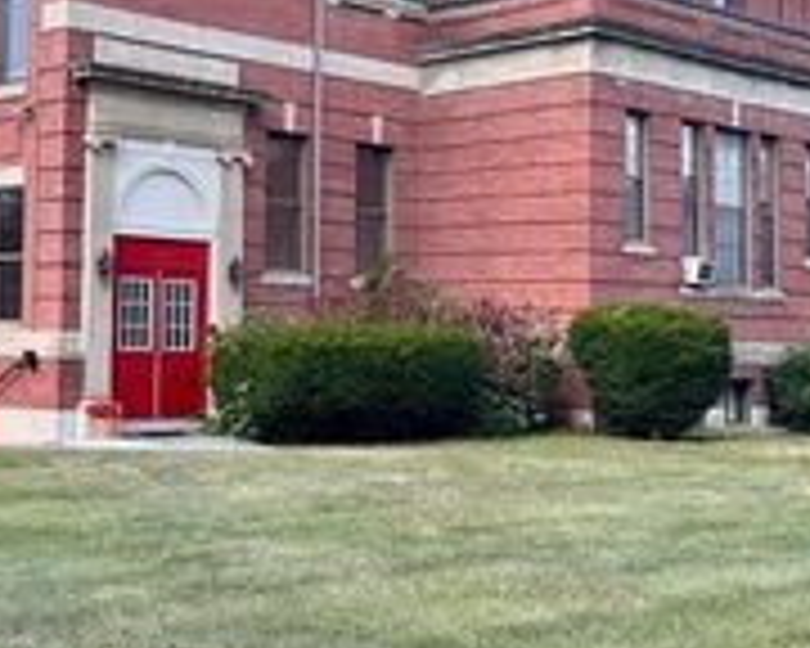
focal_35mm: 65
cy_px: 250
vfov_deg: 23.4
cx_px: 220
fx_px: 1558
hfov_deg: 28.8
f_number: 1.78
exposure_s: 1/816
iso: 80
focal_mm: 6.86
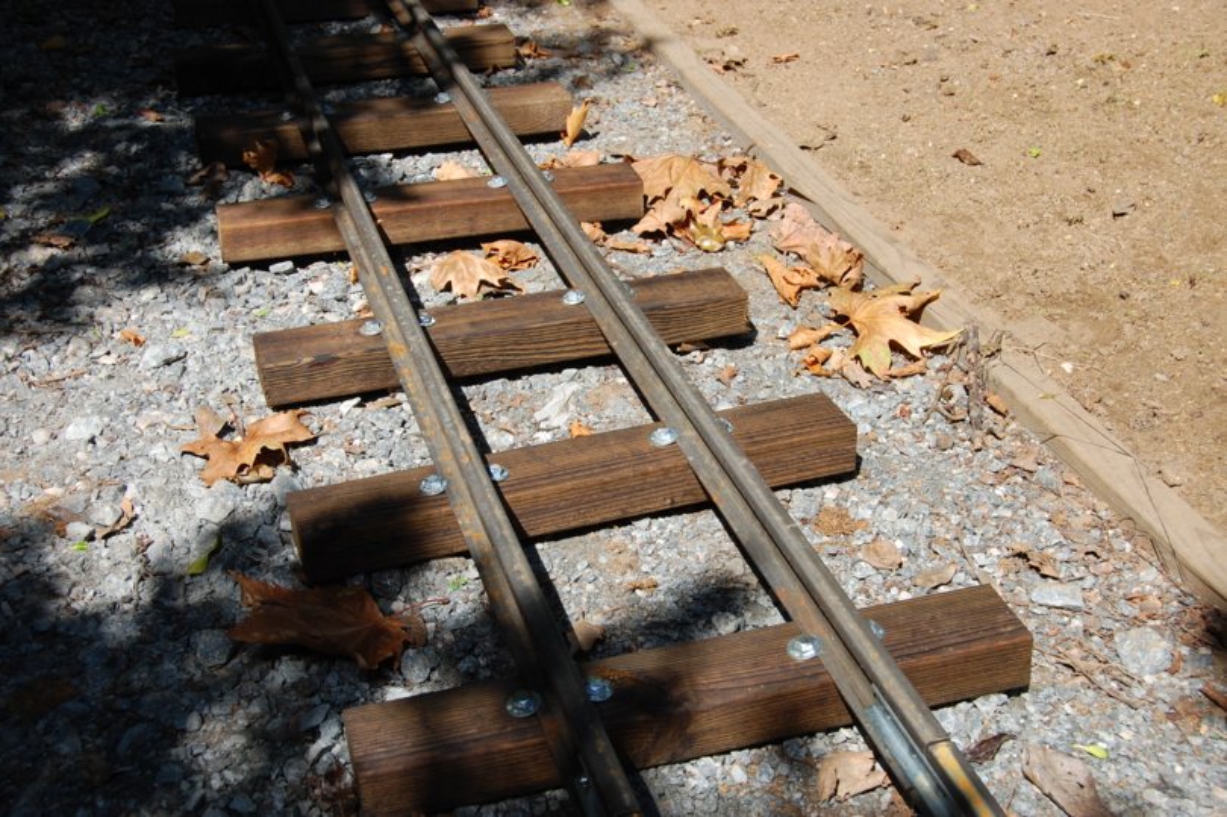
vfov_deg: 28.0
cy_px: 408
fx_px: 1635
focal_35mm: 48
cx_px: 614
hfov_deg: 41.1
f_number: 9
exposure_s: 1/320
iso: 200
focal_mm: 32
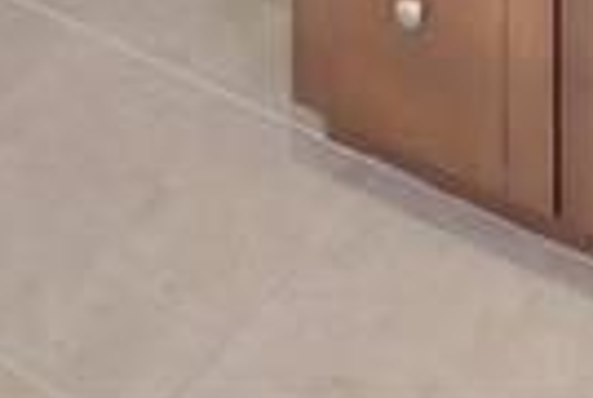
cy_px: -1287
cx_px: 332
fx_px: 1832
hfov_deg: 18.4
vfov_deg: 7.5
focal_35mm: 111
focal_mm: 7
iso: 200
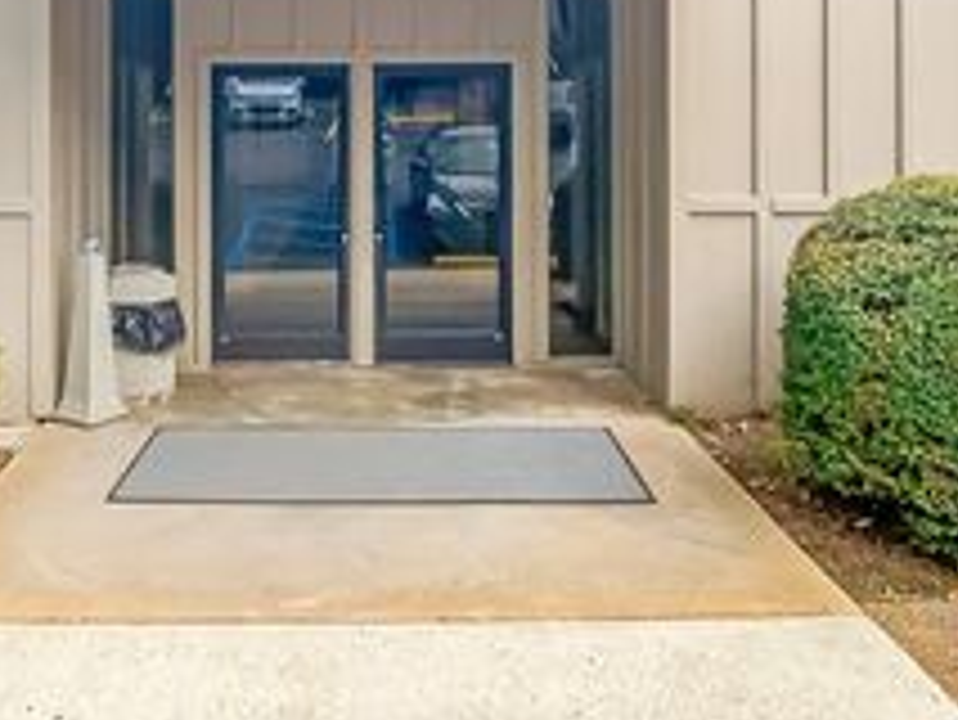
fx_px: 1689
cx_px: 360
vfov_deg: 23.6
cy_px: 128
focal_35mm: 61
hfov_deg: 31.5
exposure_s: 1/680
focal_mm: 4.25
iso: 25
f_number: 1.8
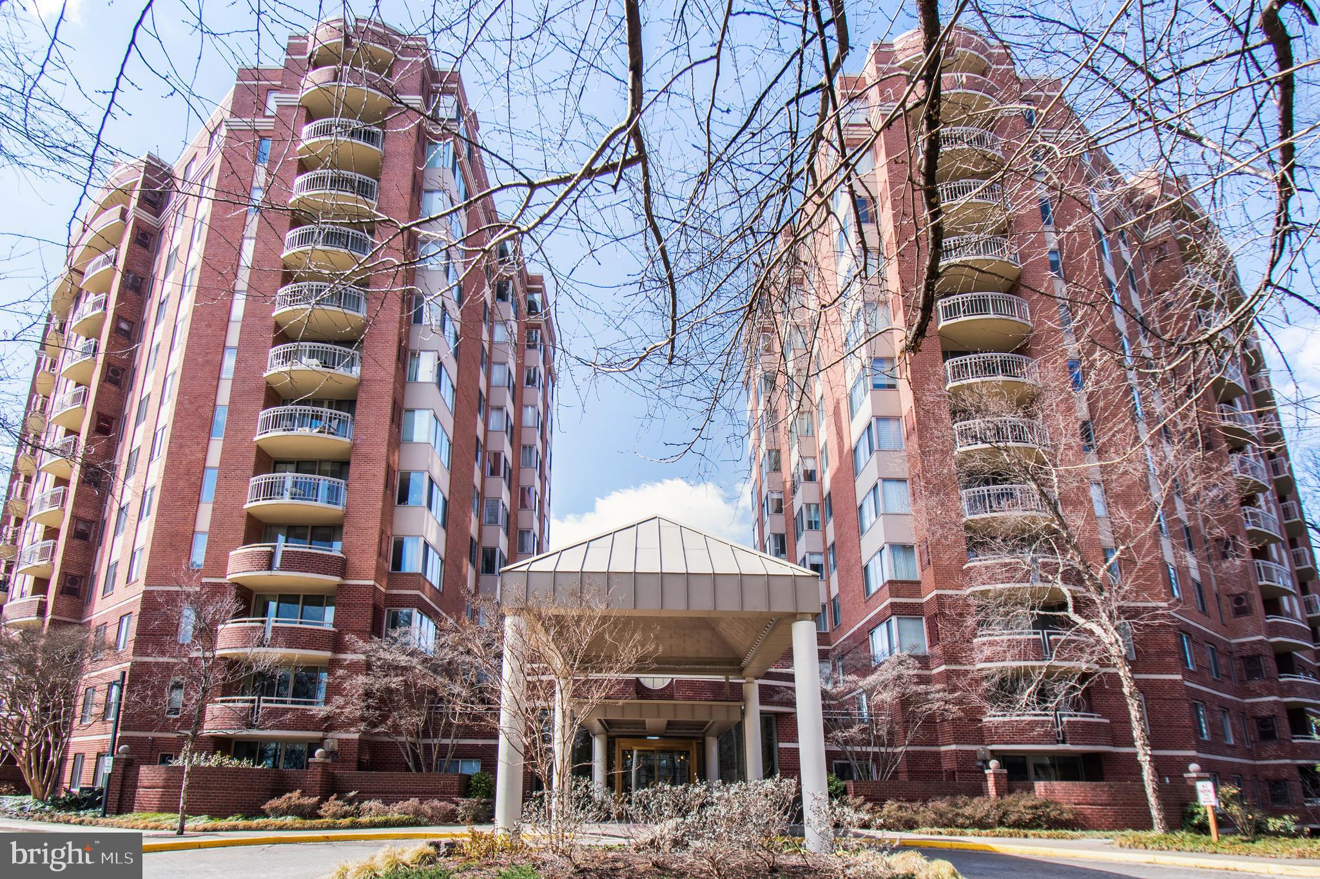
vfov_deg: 77.3
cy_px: 440
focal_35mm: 15
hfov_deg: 100.4
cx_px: 660
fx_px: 550
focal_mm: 10
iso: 200
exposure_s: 1/200
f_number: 8
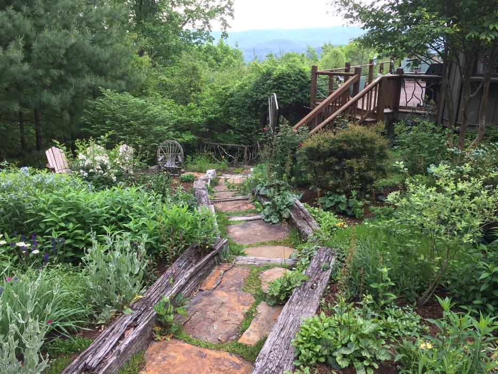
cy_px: 187
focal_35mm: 29
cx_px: 249
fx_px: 417
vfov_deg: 48.2
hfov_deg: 61.7
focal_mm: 4.15
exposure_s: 1/120
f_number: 2.2
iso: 40
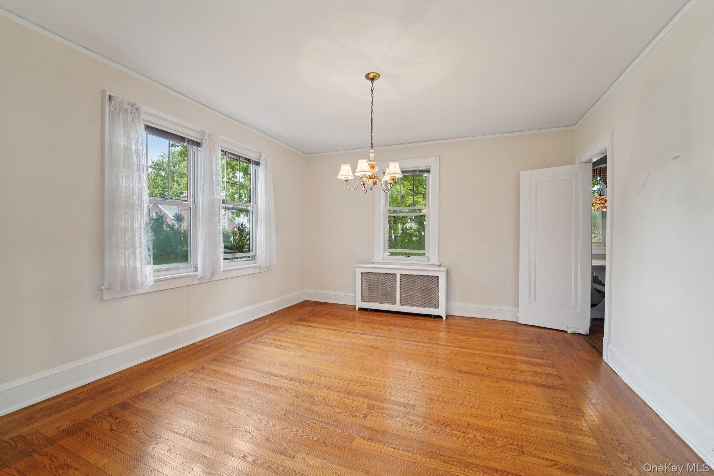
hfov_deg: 104.3
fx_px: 278
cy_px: 238
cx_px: 357
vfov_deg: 81.2
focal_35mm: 14
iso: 400
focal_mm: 14
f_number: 8
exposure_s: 1/25
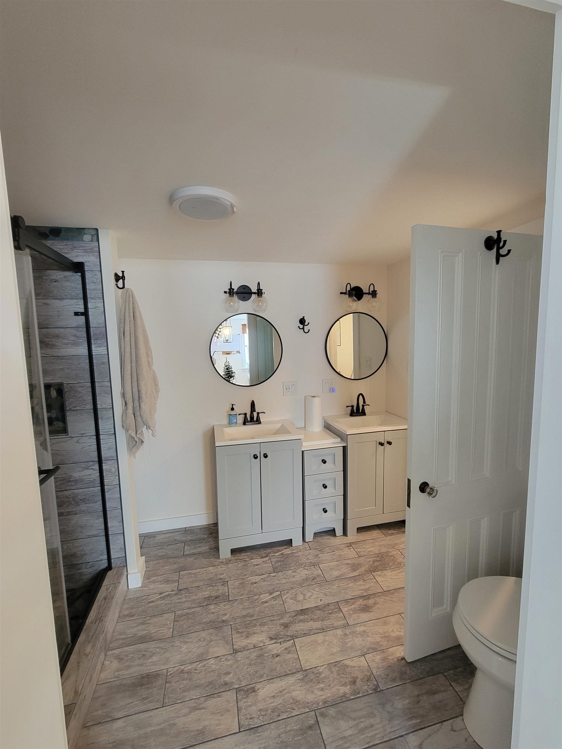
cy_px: 374
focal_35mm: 13
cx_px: 281
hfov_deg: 89.9
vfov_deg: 106.2
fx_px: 281
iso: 320
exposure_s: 1/40
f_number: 2.2
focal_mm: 2.2
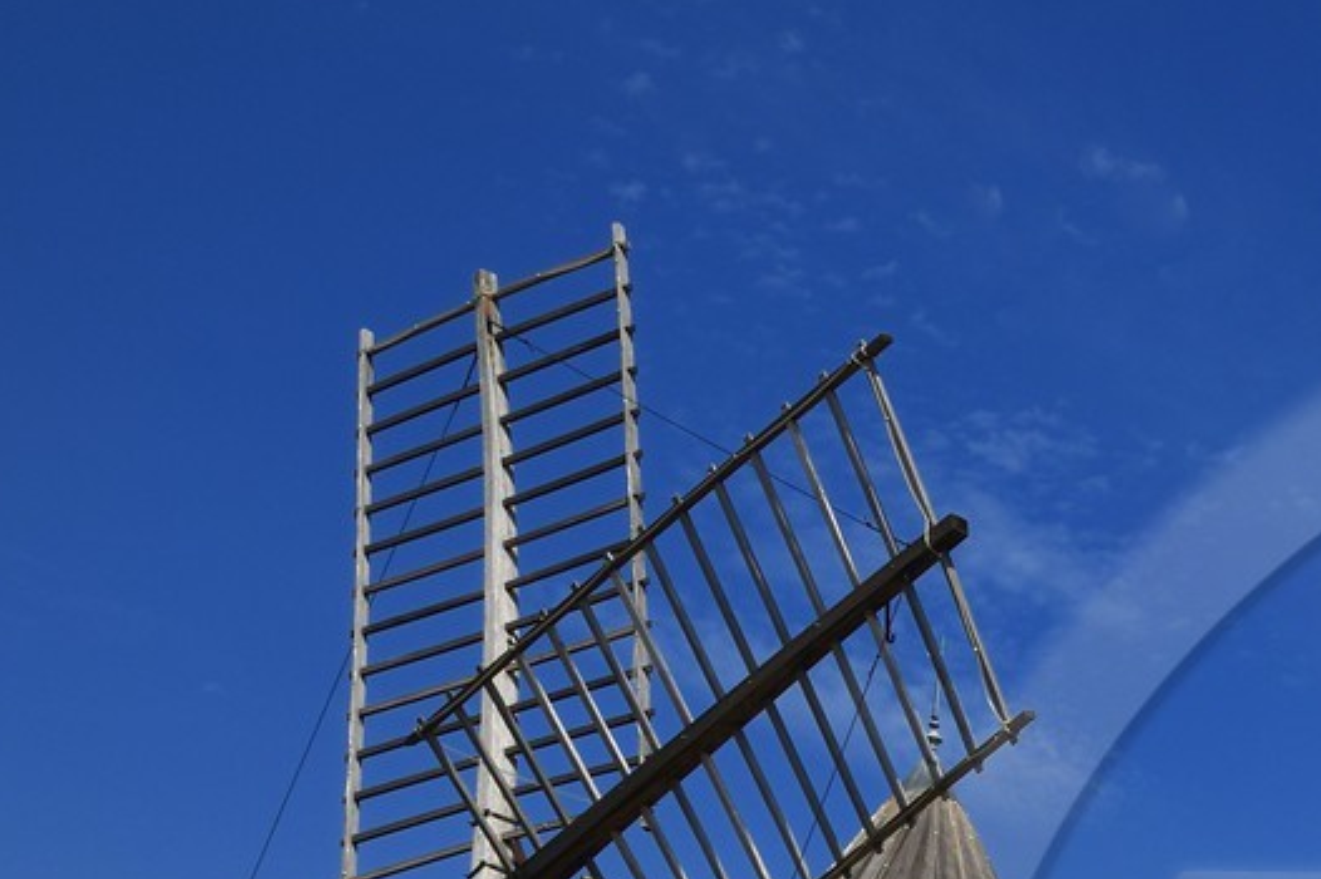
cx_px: 1866
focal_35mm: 73
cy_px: 1283
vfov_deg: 17.0
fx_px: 2677
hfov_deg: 23.4
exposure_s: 1/200
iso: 200
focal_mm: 24
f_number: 16
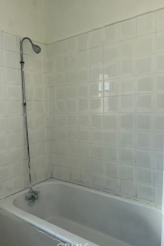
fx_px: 191
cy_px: 125
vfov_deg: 65.5
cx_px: 80
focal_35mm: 28
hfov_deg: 46.4
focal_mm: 5.7
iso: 64
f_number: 1.5
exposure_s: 1/50
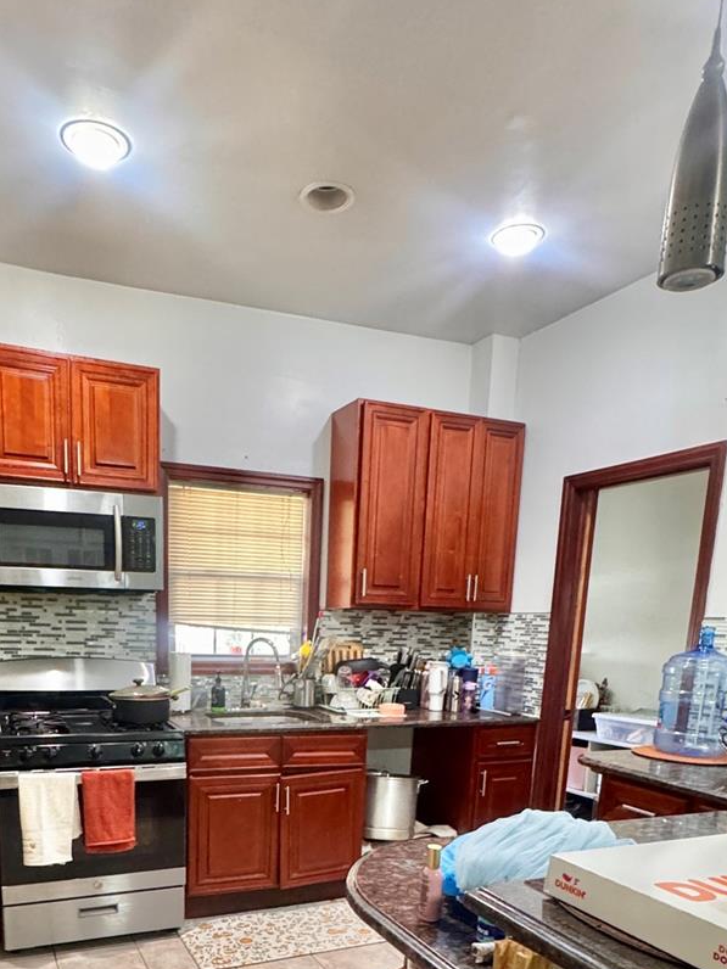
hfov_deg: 51.0
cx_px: 290
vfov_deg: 60.3
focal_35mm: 27
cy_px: 768
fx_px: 756
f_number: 2.2
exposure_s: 1/60
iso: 800
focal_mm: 2.22
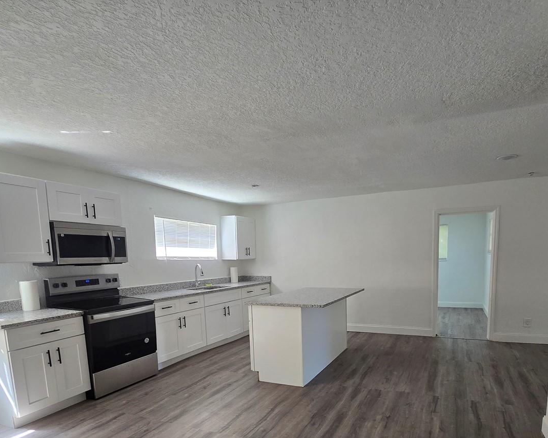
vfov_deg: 68.6
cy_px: 297
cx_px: 326
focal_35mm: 19
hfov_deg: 82.4
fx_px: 308
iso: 160
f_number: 2.2
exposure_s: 1/60
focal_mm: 2.2
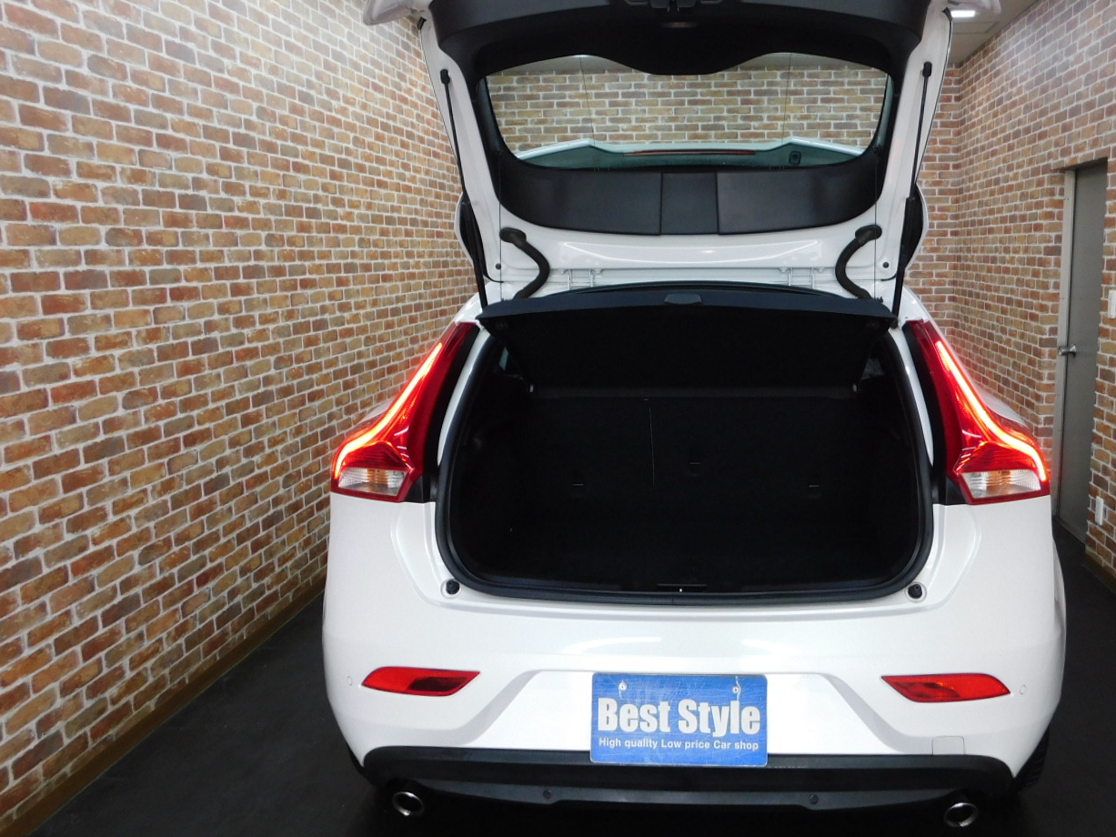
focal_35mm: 30
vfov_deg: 46.8
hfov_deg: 59.4
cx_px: 680
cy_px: 416
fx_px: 967
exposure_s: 1/30
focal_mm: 4
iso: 140
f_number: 3
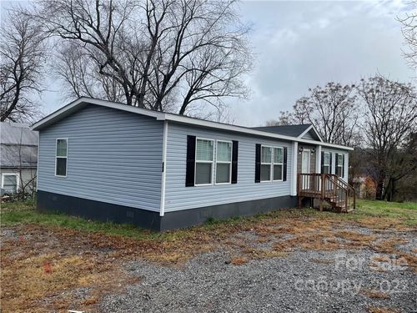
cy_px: 156
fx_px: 313
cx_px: 208
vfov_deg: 53.1
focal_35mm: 26
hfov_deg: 67.3
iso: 32
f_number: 1.6
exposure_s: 1/1825
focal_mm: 4.2
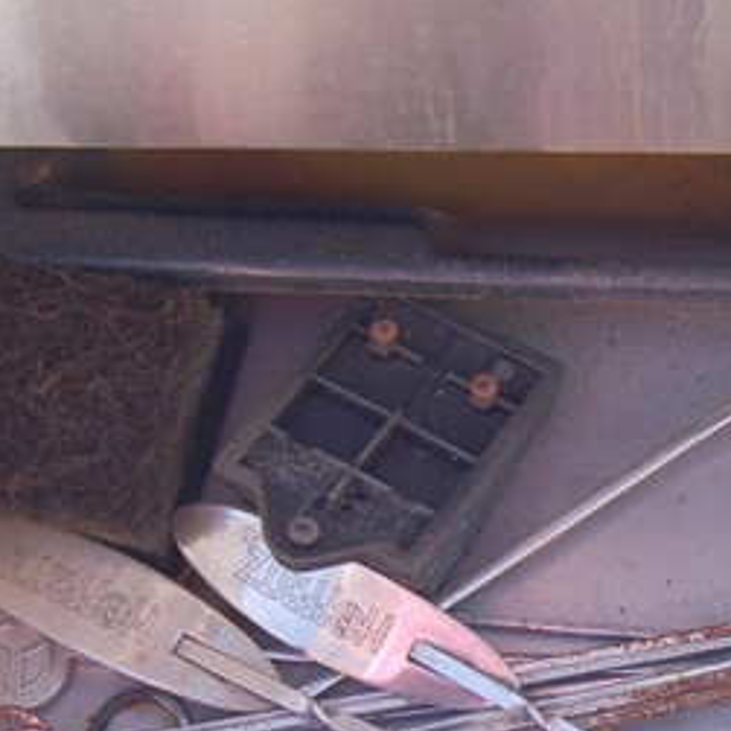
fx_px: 2843
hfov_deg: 14.5
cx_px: 699
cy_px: 591
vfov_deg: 14.6
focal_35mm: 119
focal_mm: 26
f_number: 5.6
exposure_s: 1/125
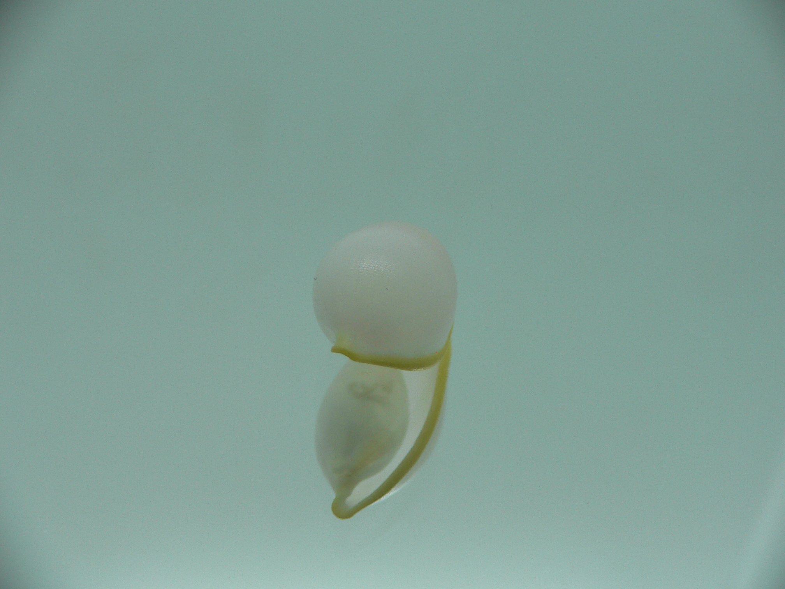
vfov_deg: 40.7
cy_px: 294
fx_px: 794
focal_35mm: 35
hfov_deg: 52.6
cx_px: 392
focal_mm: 4.6
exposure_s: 1/80
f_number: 2.8
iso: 80
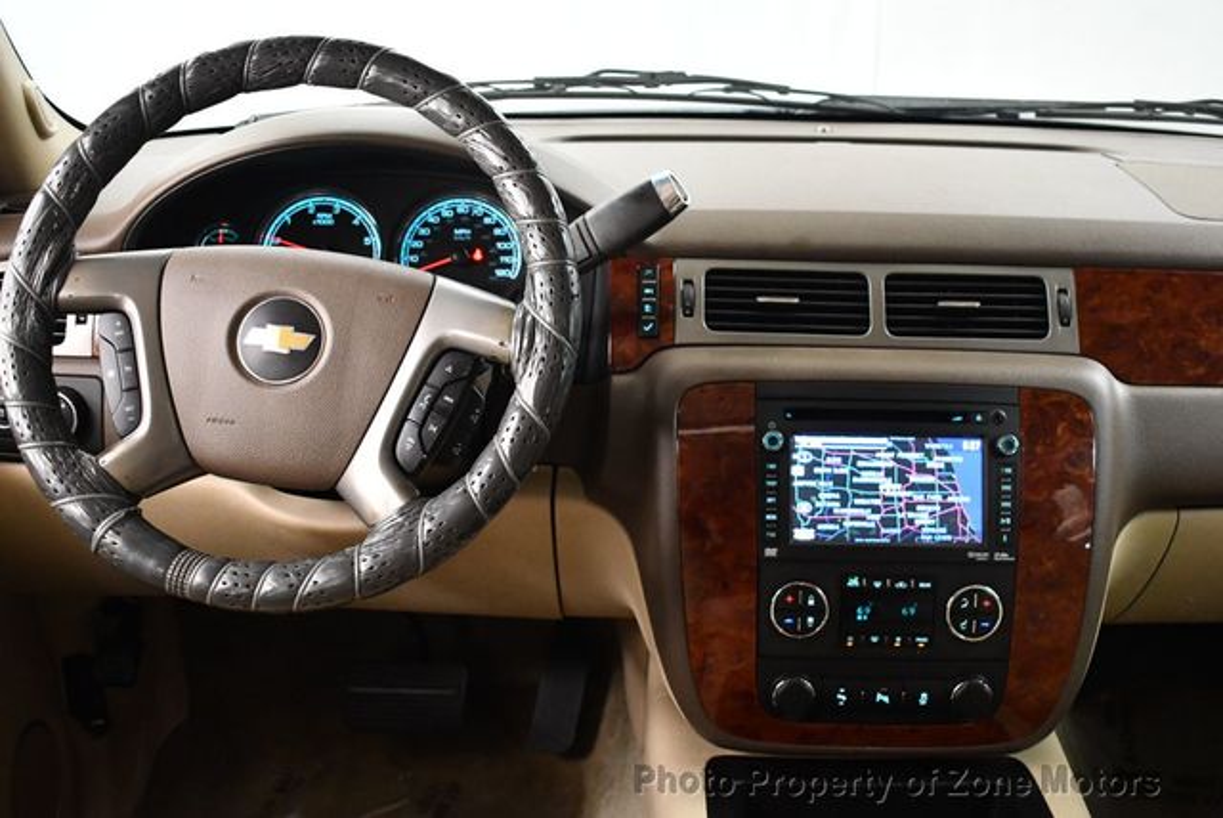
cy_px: 409
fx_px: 1428
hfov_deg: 46.4
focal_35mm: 42
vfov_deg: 32.0
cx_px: 612
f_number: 3.8
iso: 3200
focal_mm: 21
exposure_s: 1/125
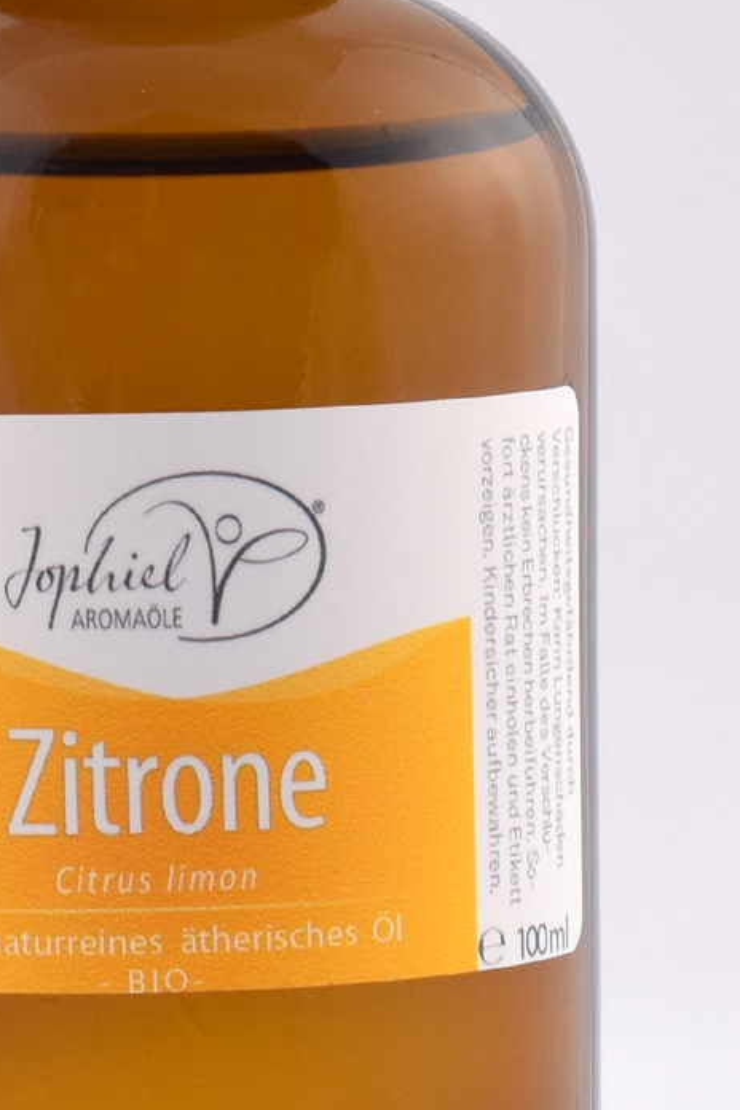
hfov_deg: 7.3
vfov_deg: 10.9
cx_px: 173
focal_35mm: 189
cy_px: 561
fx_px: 5832
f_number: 11
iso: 200
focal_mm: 55
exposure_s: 1/125
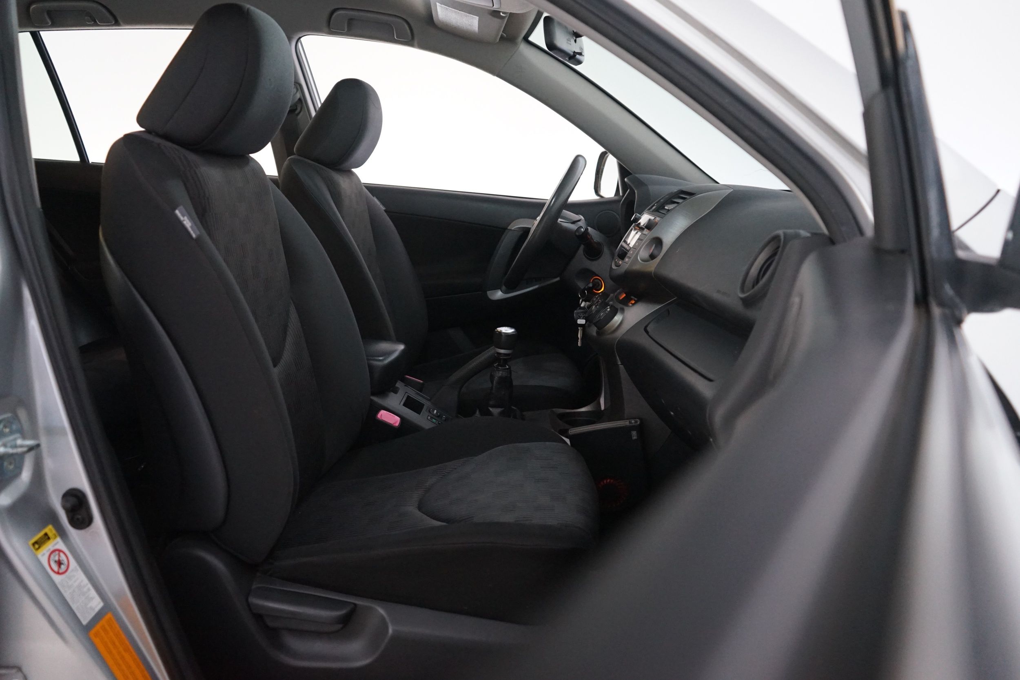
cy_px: 340
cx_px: 510
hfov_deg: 65.5
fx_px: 793
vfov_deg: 46.4
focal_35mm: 28
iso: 4000
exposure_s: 1/15
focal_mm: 28
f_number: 4
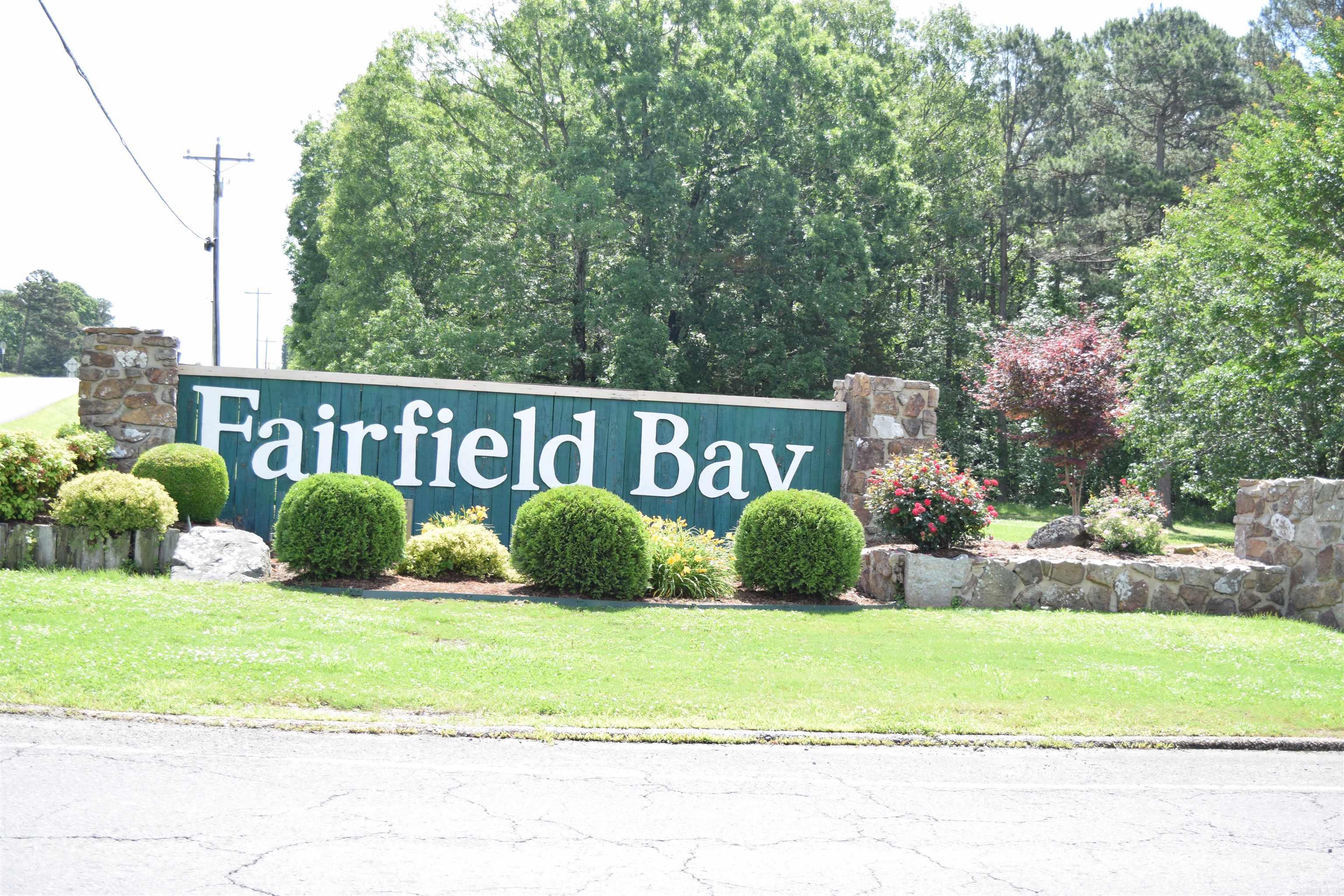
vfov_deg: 29.9
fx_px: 1680
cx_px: 672
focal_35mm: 45
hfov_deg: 43.6
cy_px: 448
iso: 100
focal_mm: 30
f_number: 5
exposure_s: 1/160
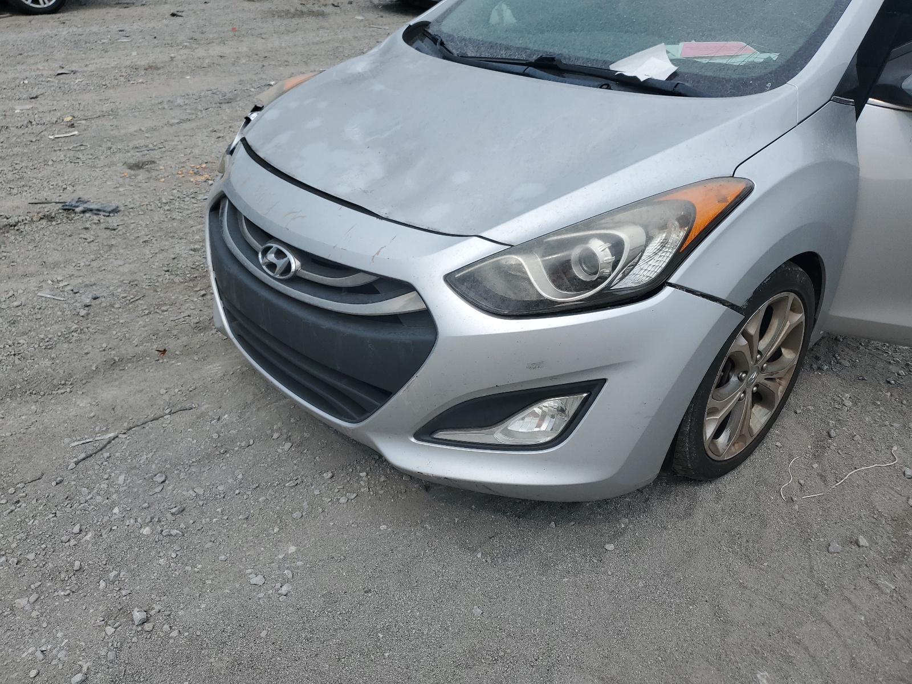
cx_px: 456
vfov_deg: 53.1
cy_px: 342
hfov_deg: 67.3
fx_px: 685
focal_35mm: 26
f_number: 1.5
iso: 50
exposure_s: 1/2000
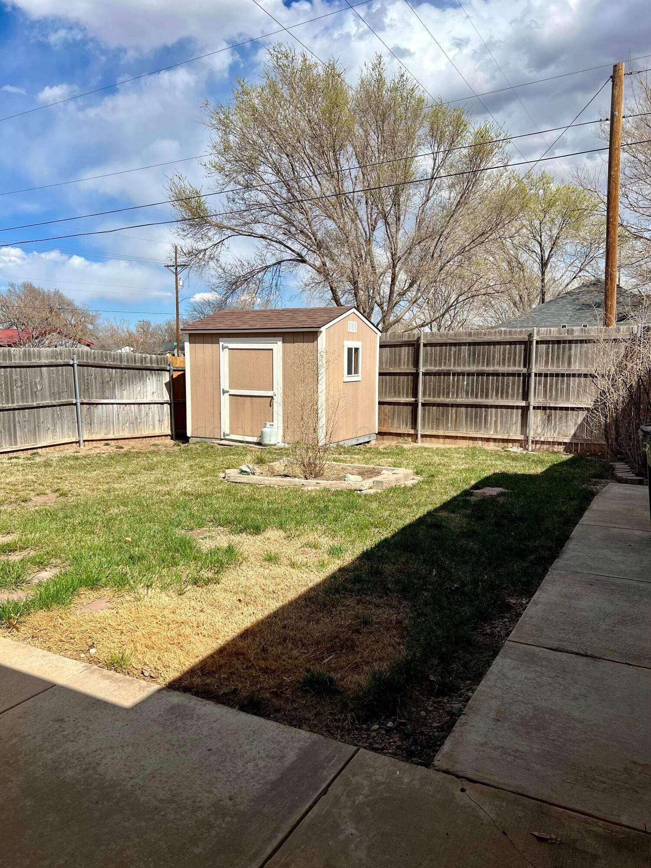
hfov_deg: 53.1
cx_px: 326
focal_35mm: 26
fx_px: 652
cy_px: 434
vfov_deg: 67.3
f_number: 1.5
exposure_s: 1/4831
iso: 50
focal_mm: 5.7
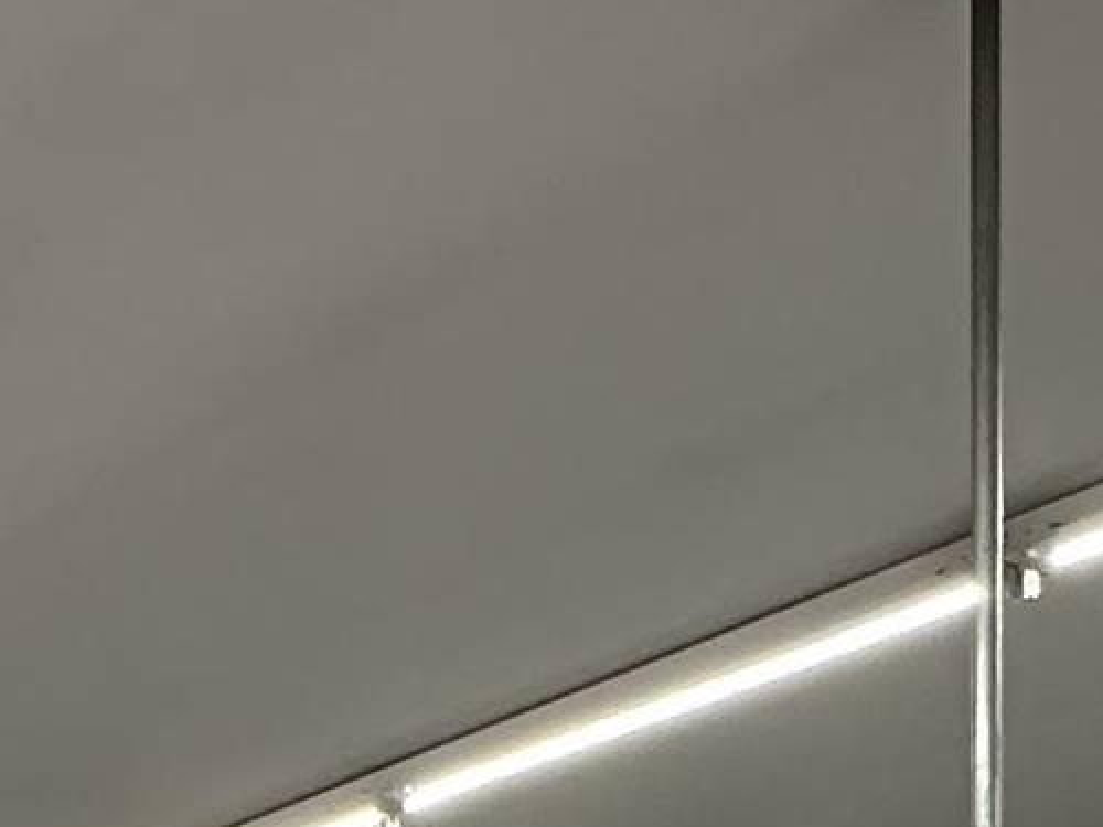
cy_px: 1601
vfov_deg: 14.5
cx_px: -300
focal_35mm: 86
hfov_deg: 20.9
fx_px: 2740
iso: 250
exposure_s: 1/120
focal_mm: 2.22
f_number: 2.2
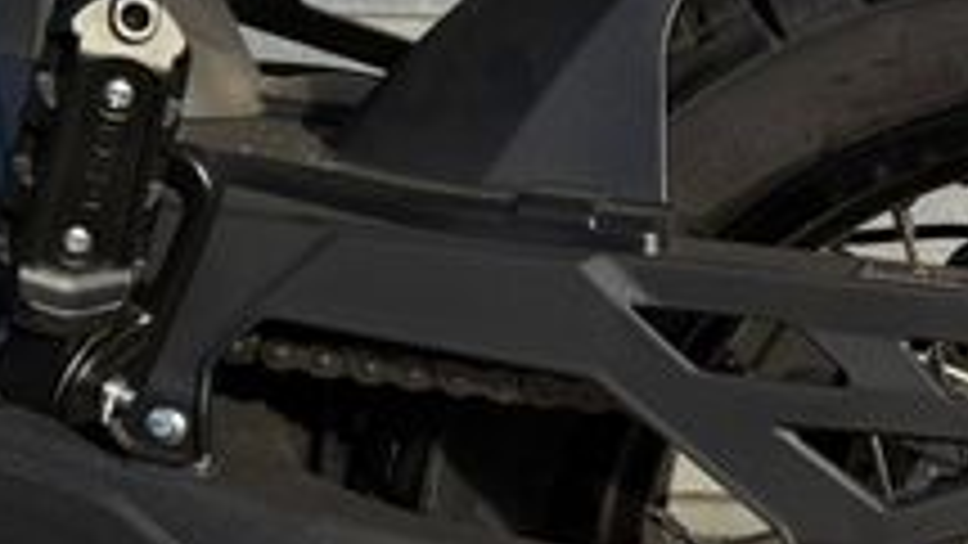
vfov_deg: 15.3
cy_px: 486
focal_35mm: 78
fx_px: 2002
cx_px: 986
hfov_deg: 25.7
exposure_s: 1/2299
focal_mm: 6.76
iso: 80
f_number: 1.78
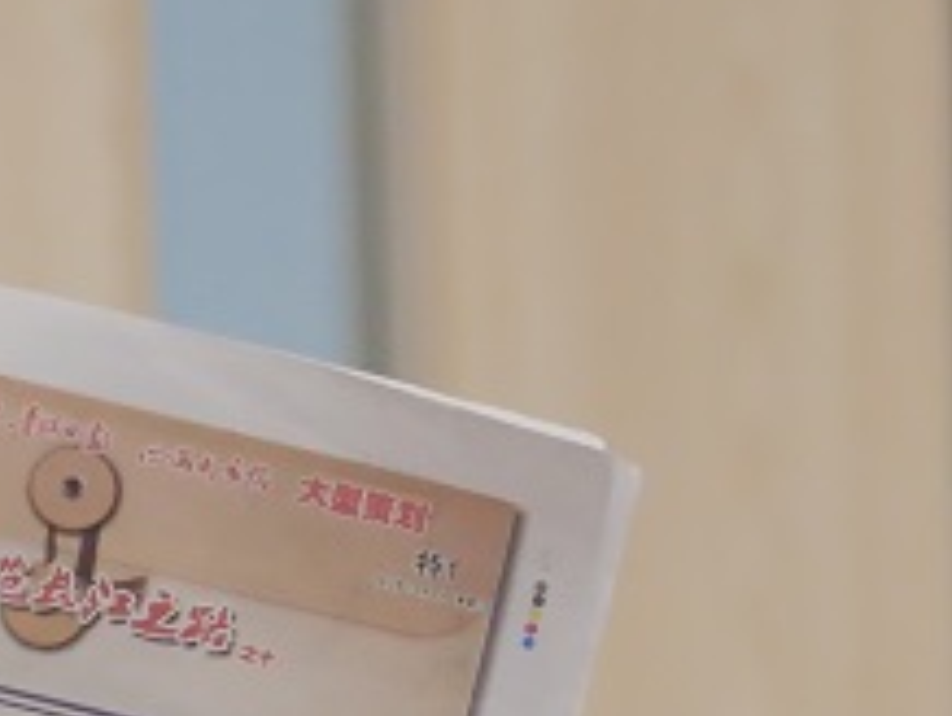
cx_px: -408
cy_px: 1096
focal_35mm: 1425
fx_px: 39233
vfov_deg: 1.0
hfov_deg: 1.4
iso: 2500
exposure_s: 1/320
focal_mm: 150
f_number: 2.8
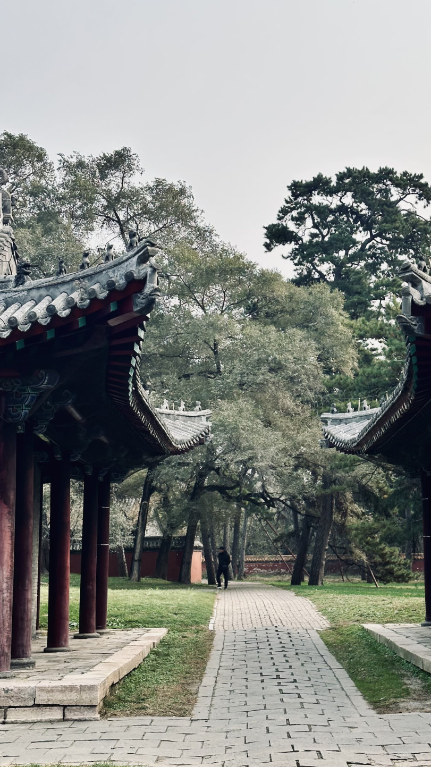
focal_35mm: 58
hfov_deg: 20.6
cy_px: 398
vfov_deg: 36.0
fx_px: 1179
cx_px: 299
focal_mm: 6.9
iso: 64
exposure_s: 1/2304
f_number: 1.8
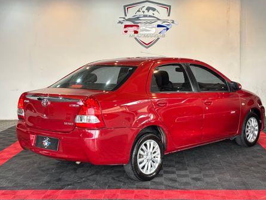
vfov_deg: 26.7
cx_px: 140
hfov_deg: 34.9
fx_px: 424
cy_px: 100
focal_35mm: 55
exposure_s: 1/60
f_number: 1.6
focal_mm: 5.96
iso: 64
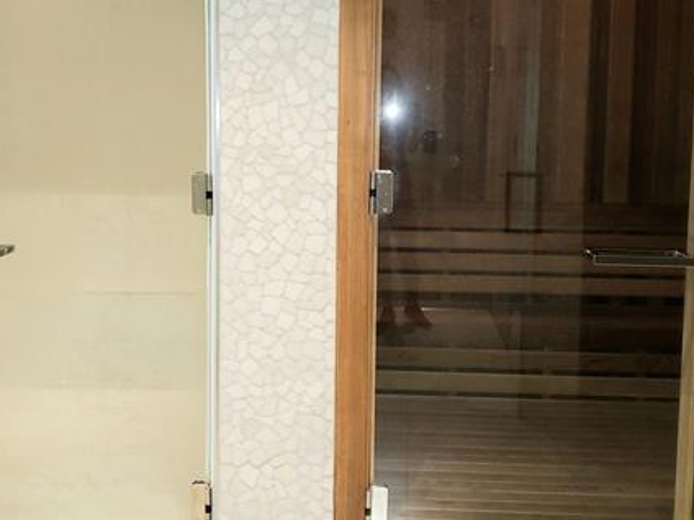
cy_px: 201
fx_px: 982
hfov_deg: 38.9
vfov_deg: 29.6
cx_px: 332
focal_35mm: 49
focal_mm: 4.3
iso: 125
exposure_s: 1/20
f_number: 1.5
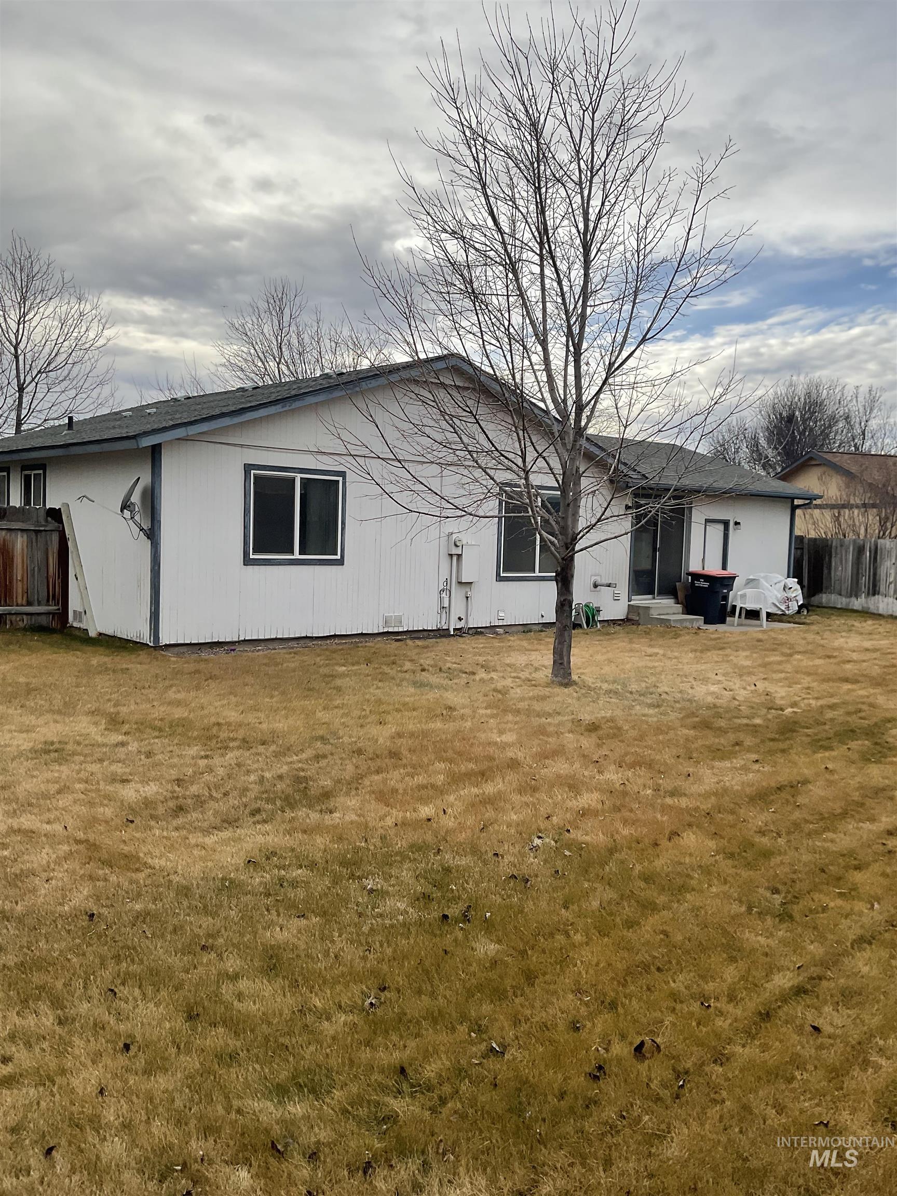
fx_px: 1002
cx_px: 448
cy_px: 598
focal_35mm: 29
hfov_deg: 48.2
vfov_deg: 61.7
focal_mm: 3
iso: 16
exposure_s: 1/1121
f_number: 1.8
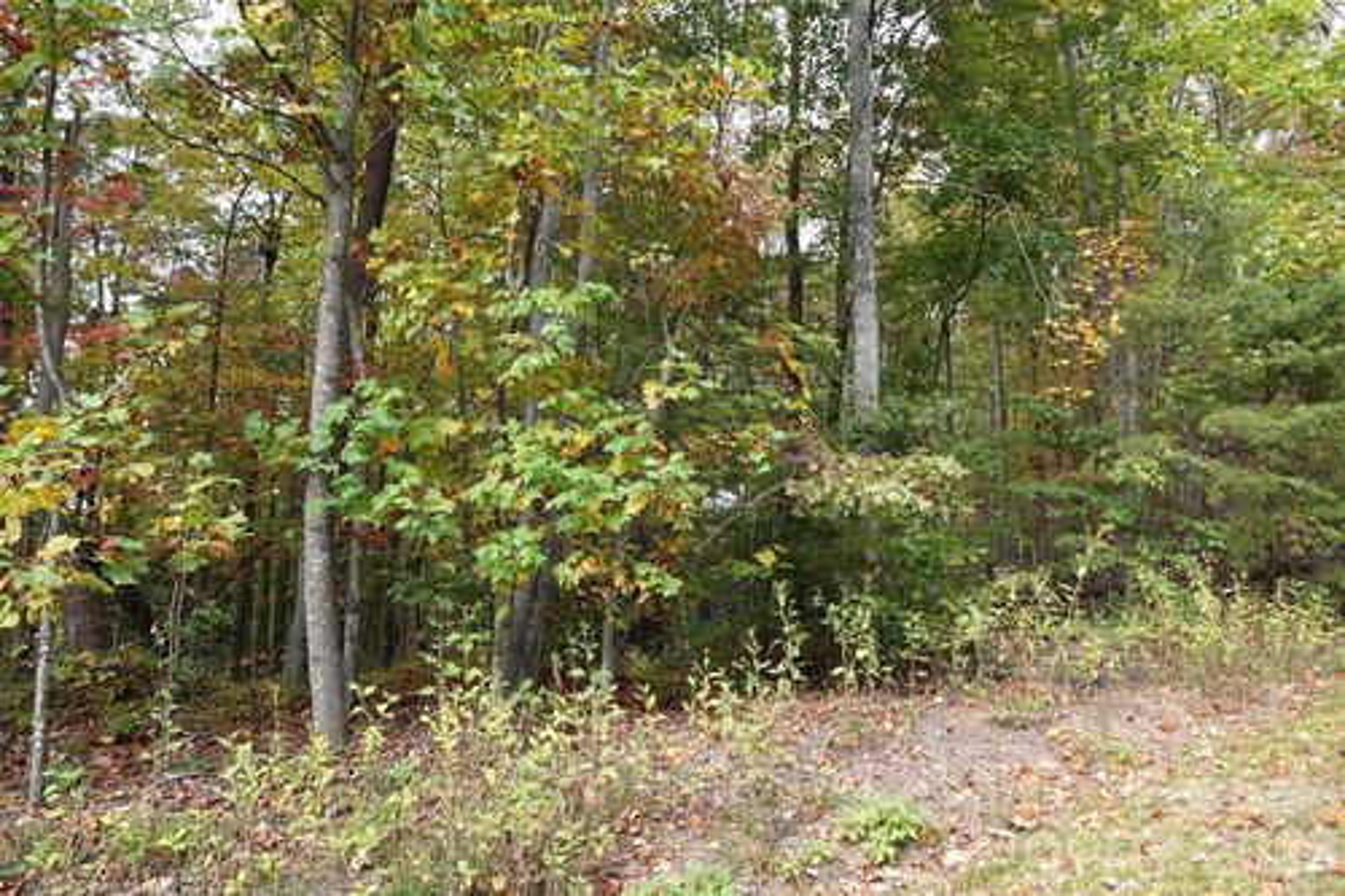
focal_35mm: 24
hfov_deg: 73.8
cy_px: 448
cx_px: 672
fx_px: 896
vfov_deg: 53.1
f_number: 2.8
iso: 100
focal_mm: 8.8
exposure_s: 1/250
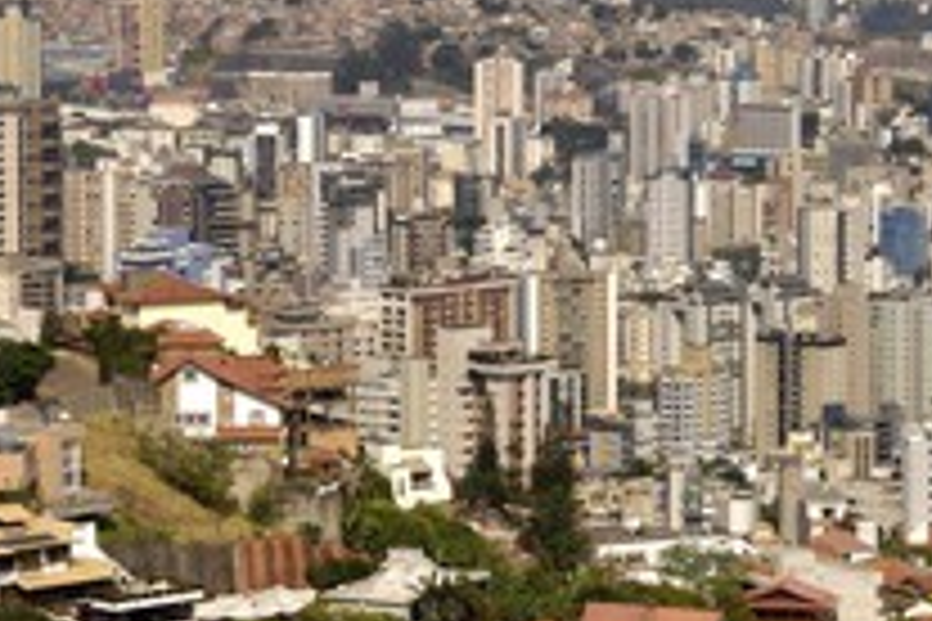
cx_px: 853
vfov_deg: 6.9
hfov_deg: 10.3
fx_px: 5126
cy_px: 162
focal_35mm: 198
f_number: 11
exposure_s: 1/160
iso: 100
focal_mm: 65
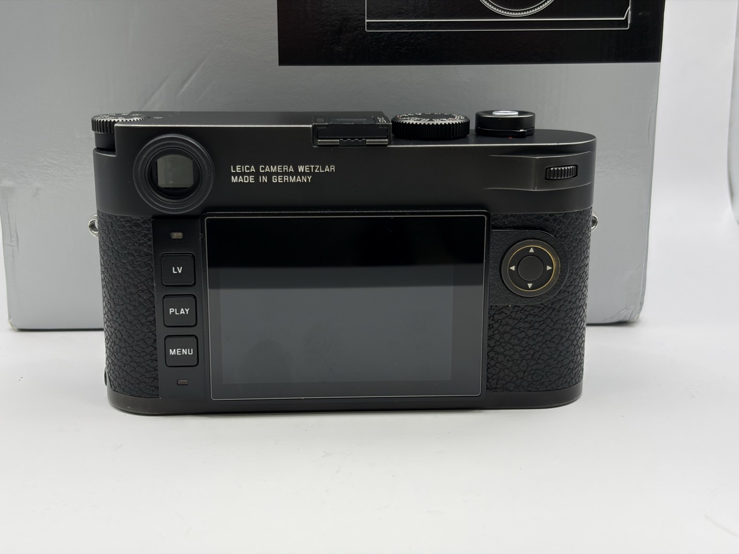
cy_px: 277
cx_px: 370
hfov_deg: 36.8
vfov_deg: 28.0
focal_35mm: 52
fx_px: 1110
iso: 25
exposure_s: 1/100
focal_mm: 5.96
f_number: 1.6
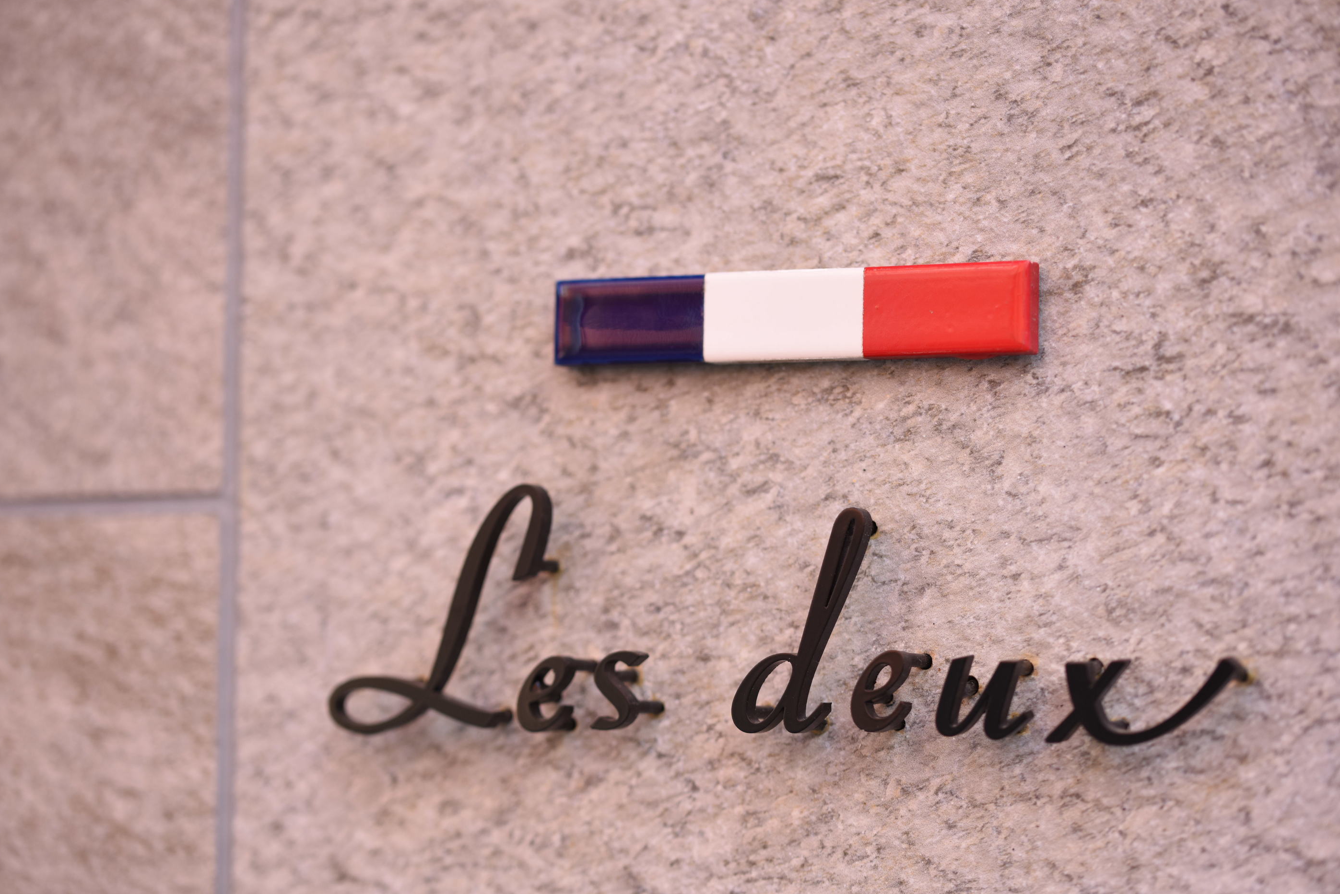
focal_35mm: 92
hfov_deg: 22.1
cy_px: 442
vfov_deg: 14.9
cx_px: 670
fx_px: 3425
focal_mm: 90
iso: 400
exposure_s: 1/320
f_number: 3.2
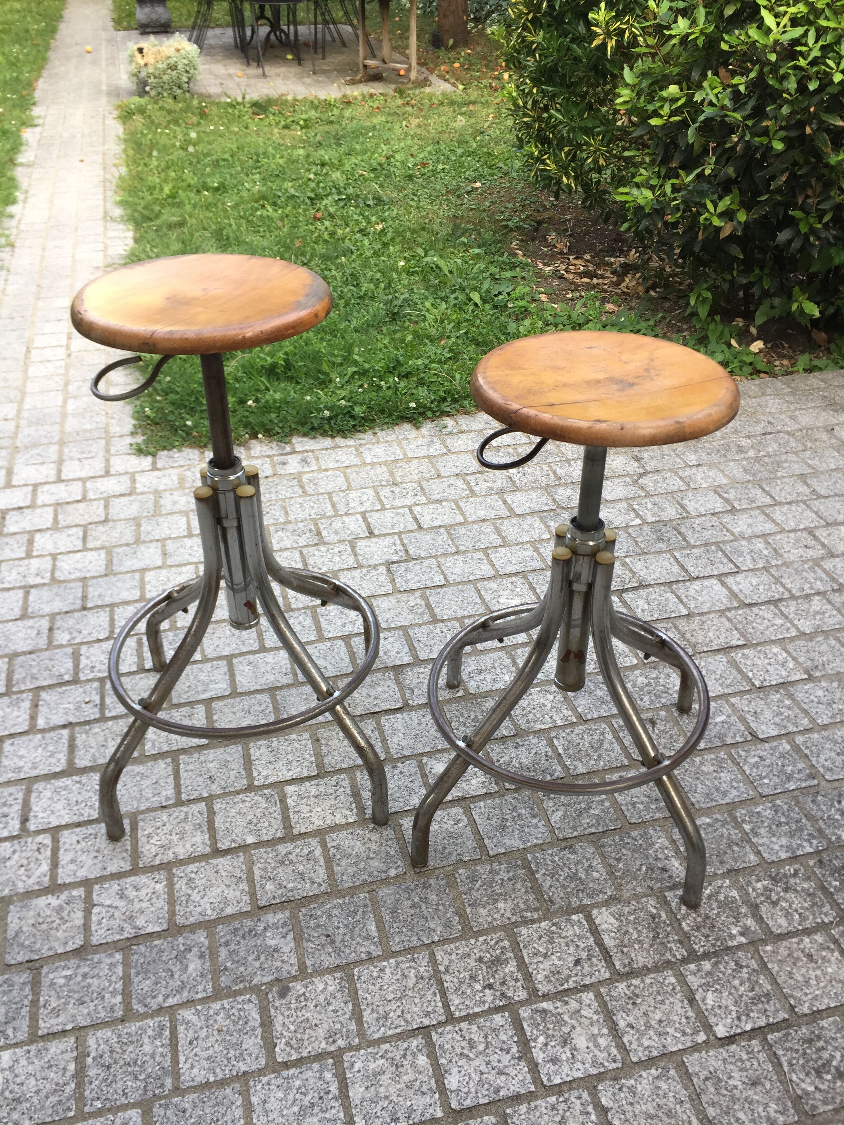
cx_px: 422
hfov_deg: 48.2
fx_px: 943
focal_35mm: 29
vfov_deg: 61.7
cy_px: 562
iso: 32
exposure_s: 1/100
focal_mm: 4.15
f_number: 2.2
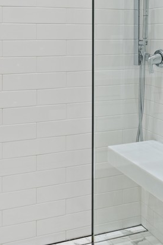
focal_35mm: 42
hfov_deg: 30.9
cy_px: 54
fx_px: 285
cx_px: 27
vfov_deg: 44.4
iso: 320
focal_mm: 16
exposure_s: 1/20
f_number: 8
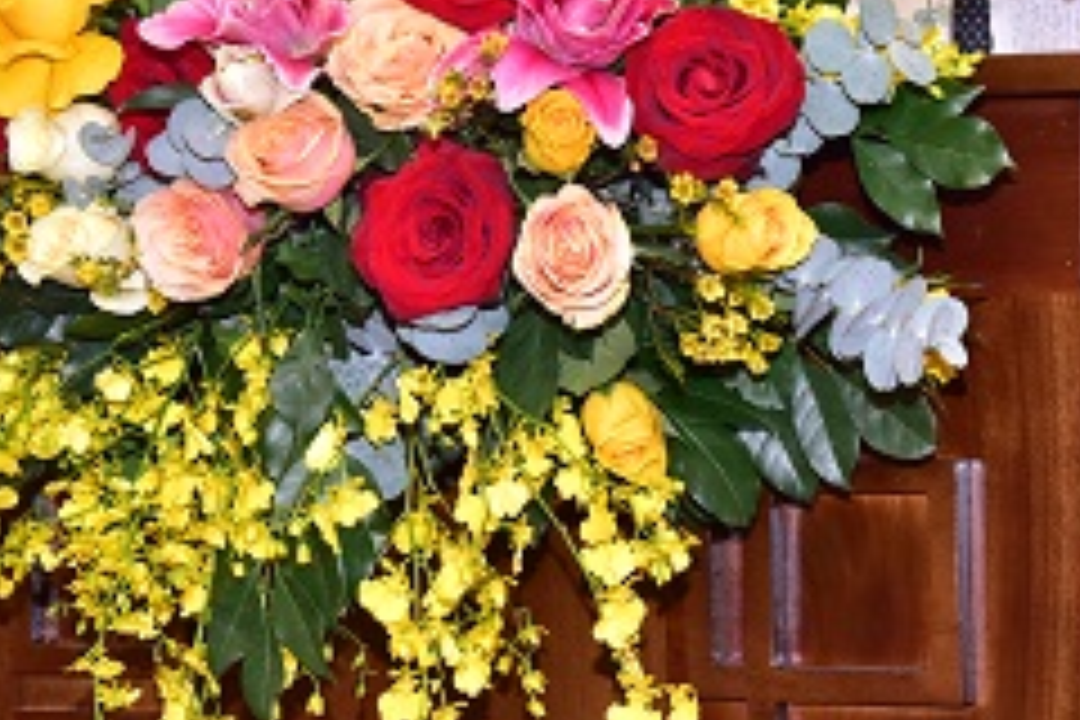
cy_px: 0
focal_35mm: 175
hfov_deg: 11.7
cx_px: 472
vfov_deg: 7.8
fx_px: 5250
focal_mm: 70
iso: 1600
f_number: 8
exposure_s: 1/80
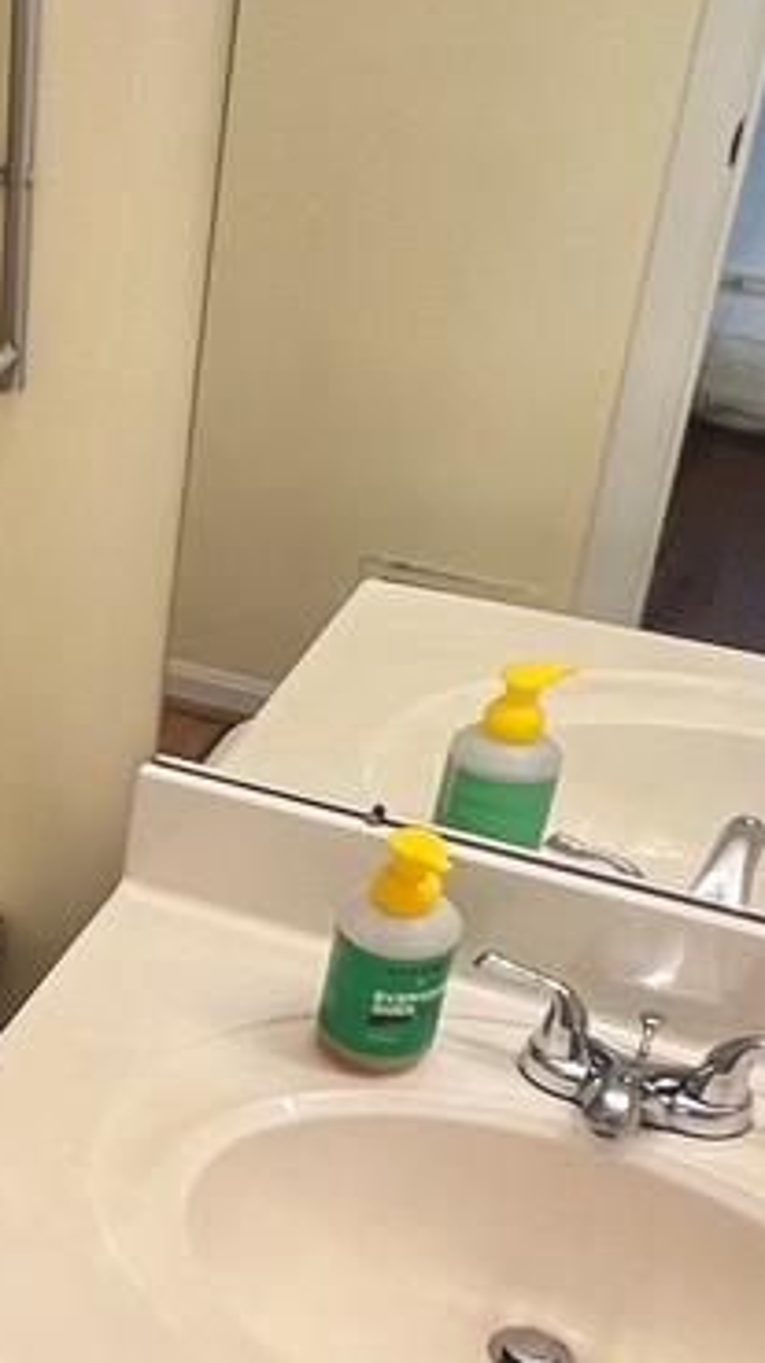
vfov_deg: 35.0
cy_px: 960
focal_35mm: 59
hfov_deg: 17.2
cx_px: -558
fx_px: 2132
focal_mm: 1.57
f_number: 1.8
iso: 160
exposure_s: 1/120
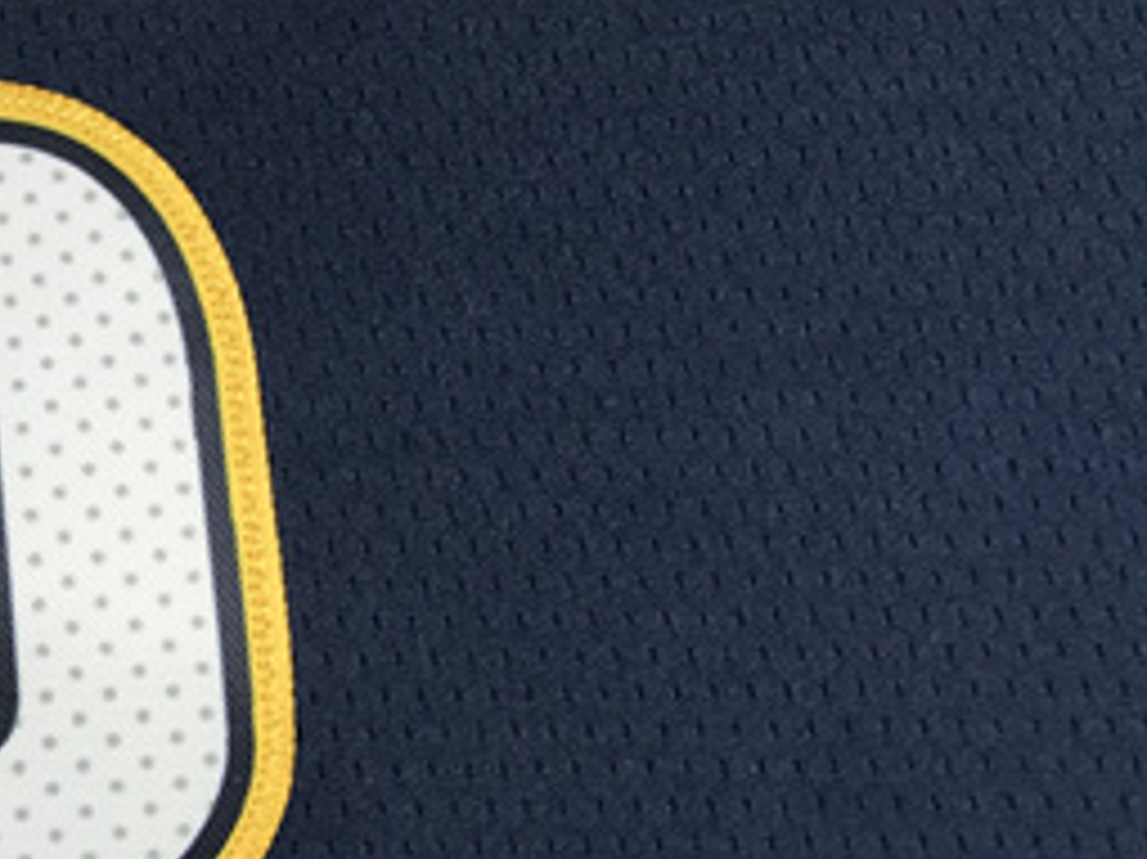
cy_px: 27
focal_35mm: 88
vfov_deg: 16.5
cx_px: -364
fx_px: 2915
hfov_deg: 20.3
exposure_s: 1/50
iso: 25
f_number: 1.8
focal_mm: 3.99
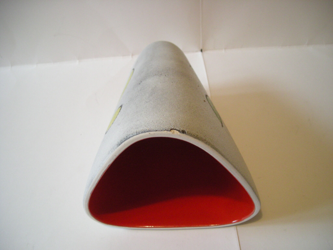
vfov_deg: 40.7
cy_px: 125
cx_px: 166
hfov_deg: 52.6
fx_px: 337
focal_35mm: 35
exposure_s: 1/39.5
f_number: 2.8
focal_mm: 5.7
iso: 329
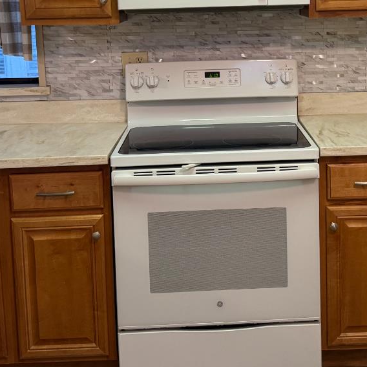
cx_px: 240
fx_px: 672
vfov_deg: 30.0
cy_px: 84
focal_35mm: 56
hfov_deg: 30.4
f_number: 1.78
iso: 200
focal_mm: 6.76
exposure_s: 1/60
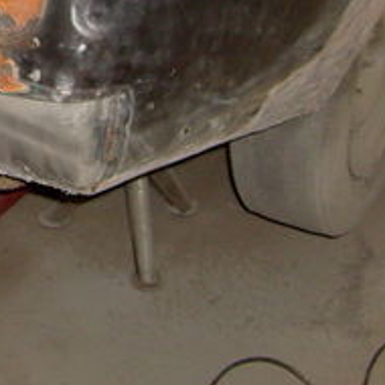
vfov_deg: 16.2
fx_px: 1309
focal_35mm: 104
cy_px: -51
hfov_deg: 15.9
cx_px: -105
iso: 100
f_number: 2.8
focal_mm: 5.8
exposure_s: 1/45
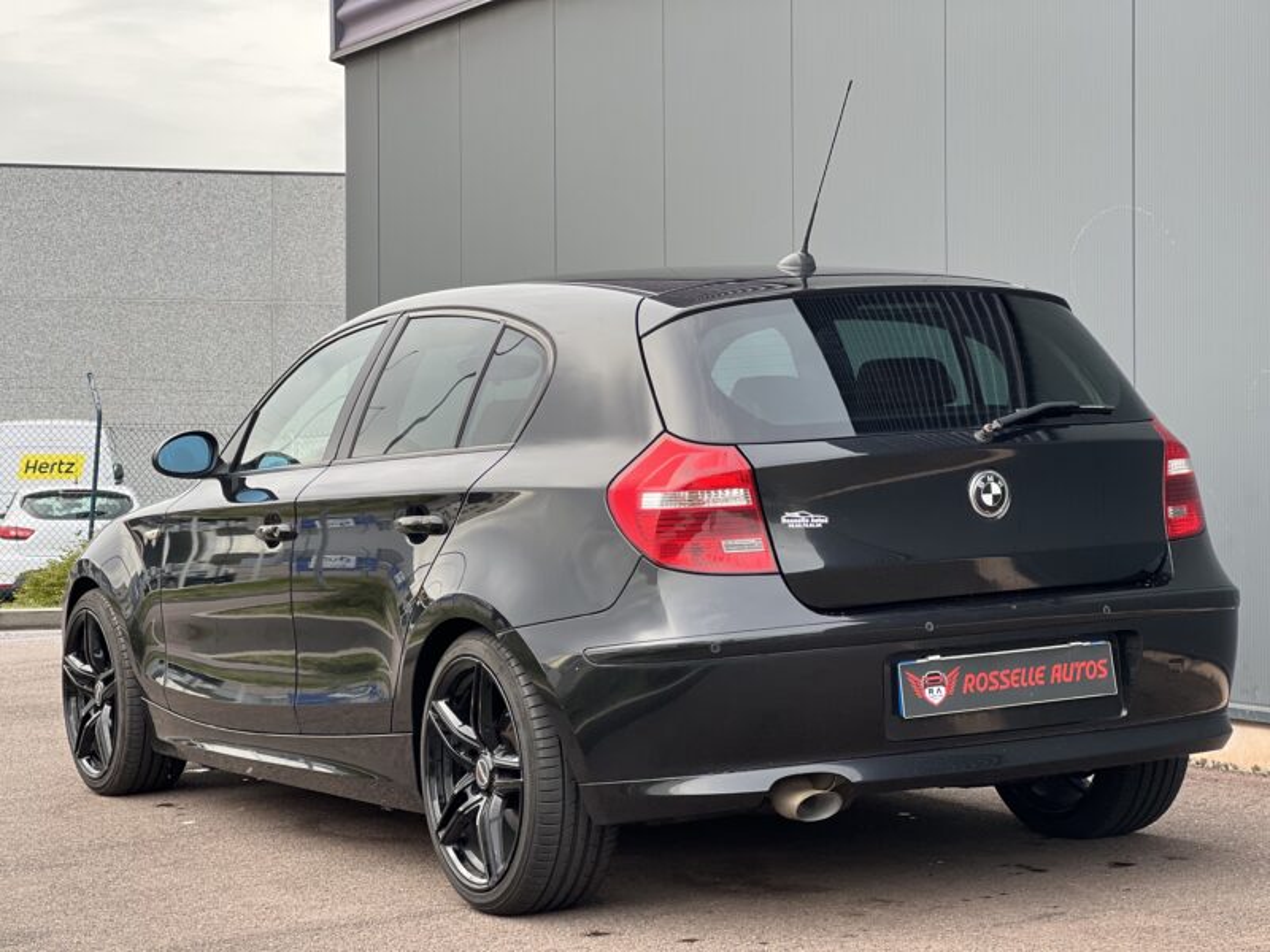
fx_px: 2825
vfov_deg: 19.1
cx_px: 635
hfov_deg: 25.3
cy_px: 476
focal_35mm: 77
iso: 50
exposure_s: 1/121
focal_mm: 9
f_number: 2.8
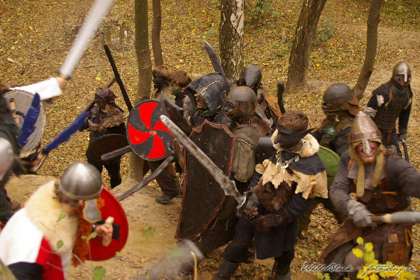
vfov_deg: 27.2
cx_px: 210
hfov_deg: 40.0
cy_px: 140
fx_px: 577
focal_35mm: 50
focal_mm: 33
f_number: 4
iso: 400
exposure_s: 1/45
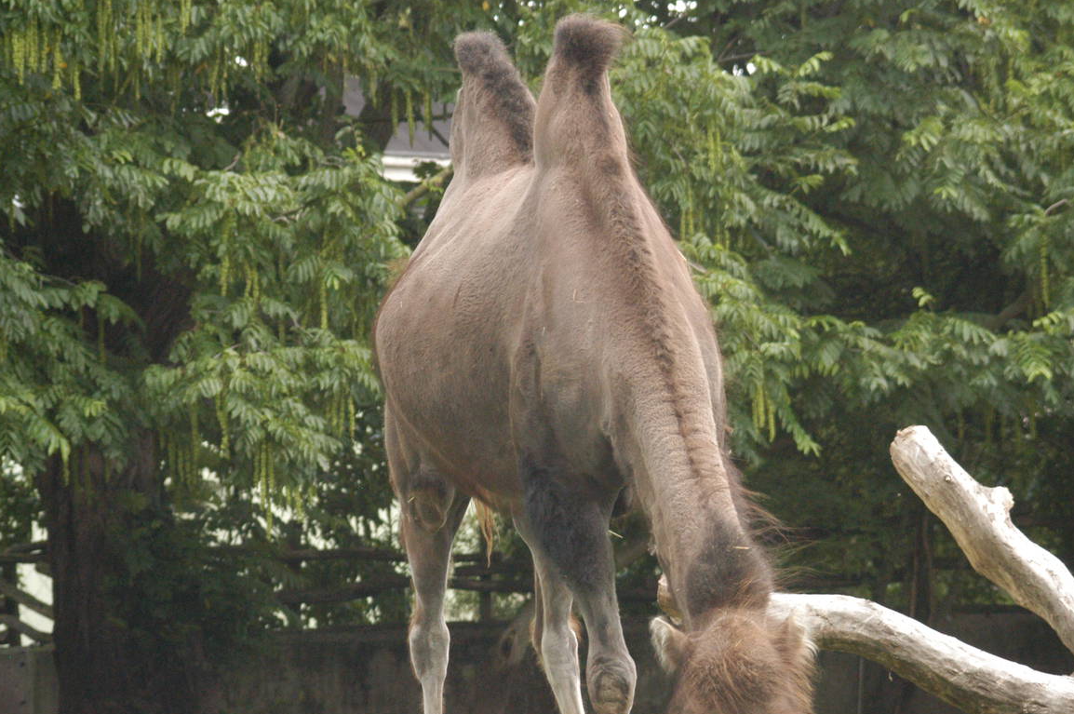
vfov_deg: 6.6
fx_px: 6199
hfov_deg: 9.9
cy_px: 464
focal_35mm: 208
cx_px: 618
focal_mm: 100
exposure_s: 1/500
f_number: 5.6
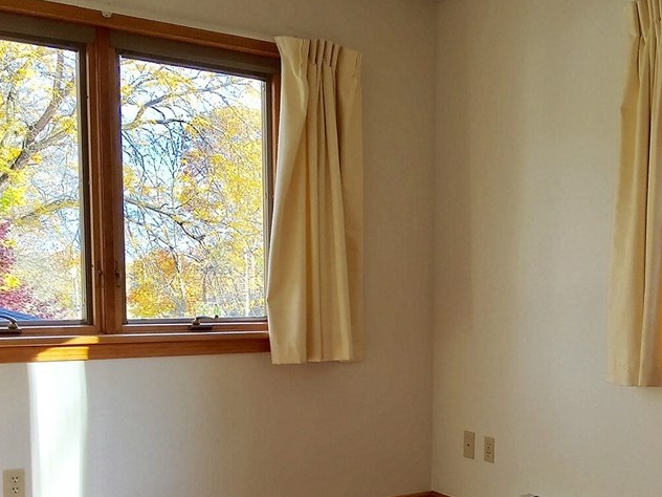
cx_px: 513
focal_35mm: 47
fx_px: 899
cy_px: 356
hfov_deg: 39.1
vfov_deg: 30.5
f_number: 2.2
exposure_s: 1/120
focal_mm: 4.15
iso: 40
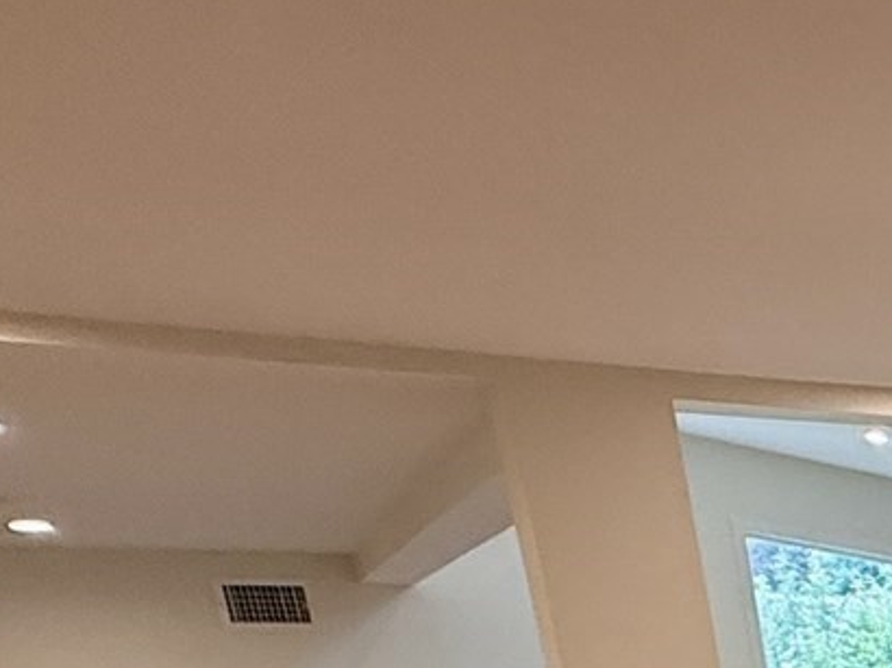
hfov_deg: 18.4
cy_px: 1192
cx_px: 1786
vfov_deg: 17.3
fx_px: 1803
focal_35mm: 70
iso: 200
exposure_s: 1/120
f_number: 2.2
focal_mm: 2.22
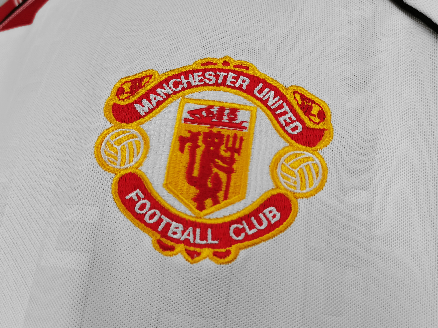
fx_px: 418
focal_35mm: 33
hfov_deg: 55.4
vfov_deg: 42.9
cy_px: 164
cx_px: 219
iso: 100
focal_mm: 5.58
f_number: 1.8
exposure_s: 1/120
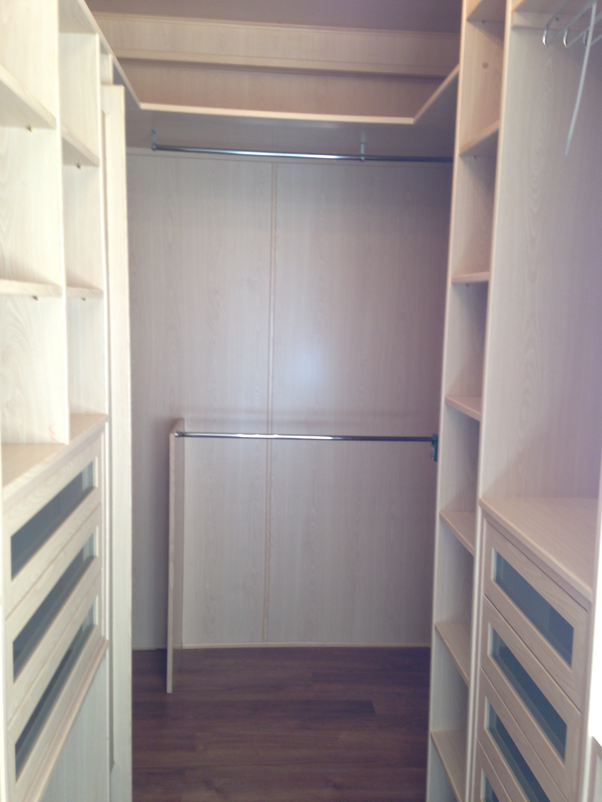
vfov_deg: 55.4
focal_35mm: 33
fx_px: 765
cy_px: 401
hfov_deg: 42.9
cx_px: 301
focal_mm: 4.12
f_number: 2.4
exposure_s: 1/20
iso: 50
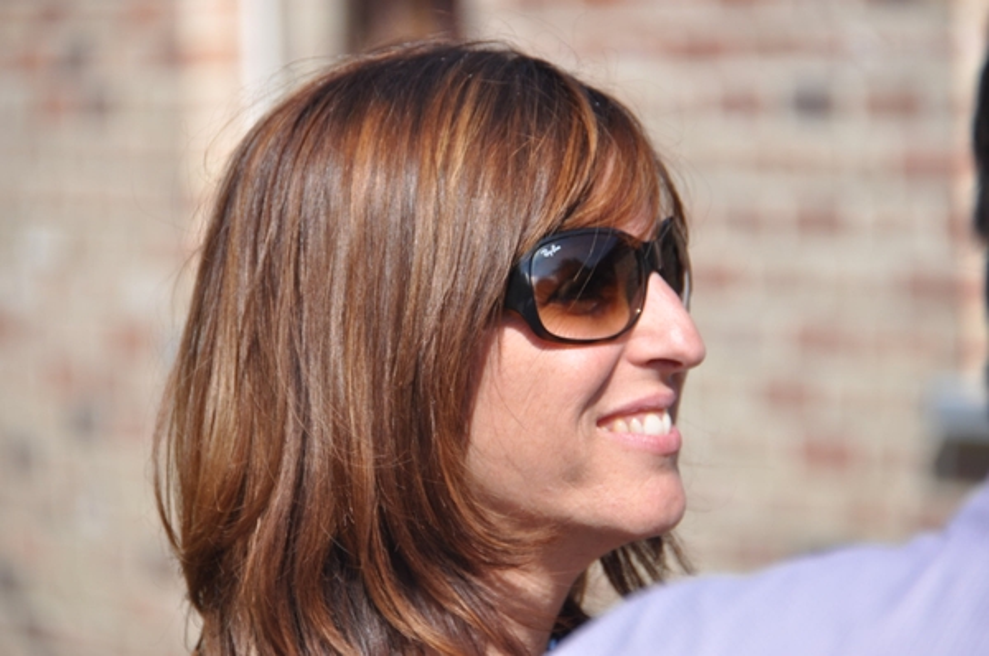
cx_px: 494
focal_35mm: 300
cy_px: 328
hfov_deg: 6.9
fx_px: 8228
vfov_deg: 4.6
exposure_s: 1/640
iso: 200
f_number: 6.3
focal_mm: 200
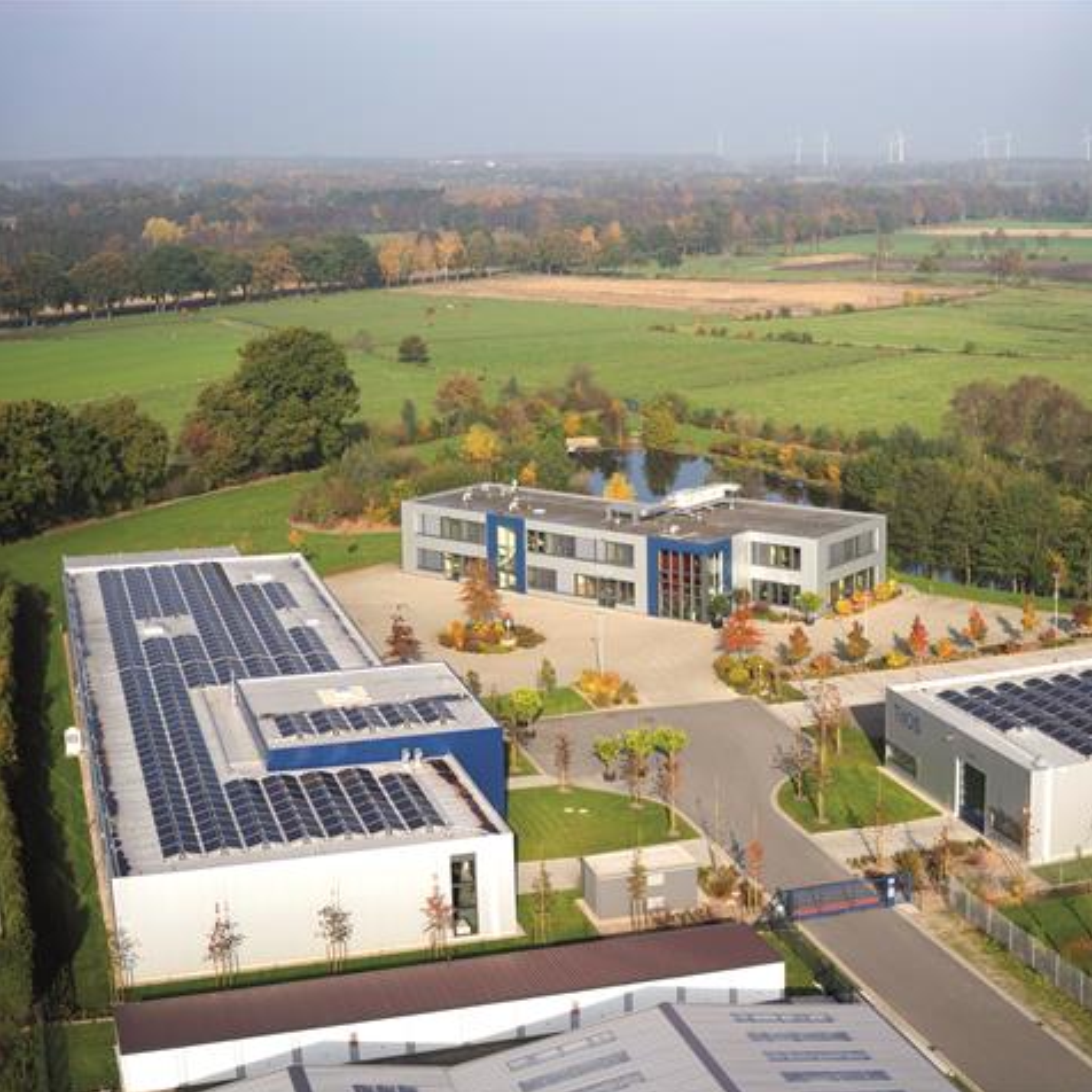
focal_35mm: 45
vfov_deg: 37.6
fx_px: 1606
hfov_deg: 37.1
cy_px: 546
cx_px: 748
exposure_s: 1/1000
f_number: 8
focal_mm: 35
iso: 400
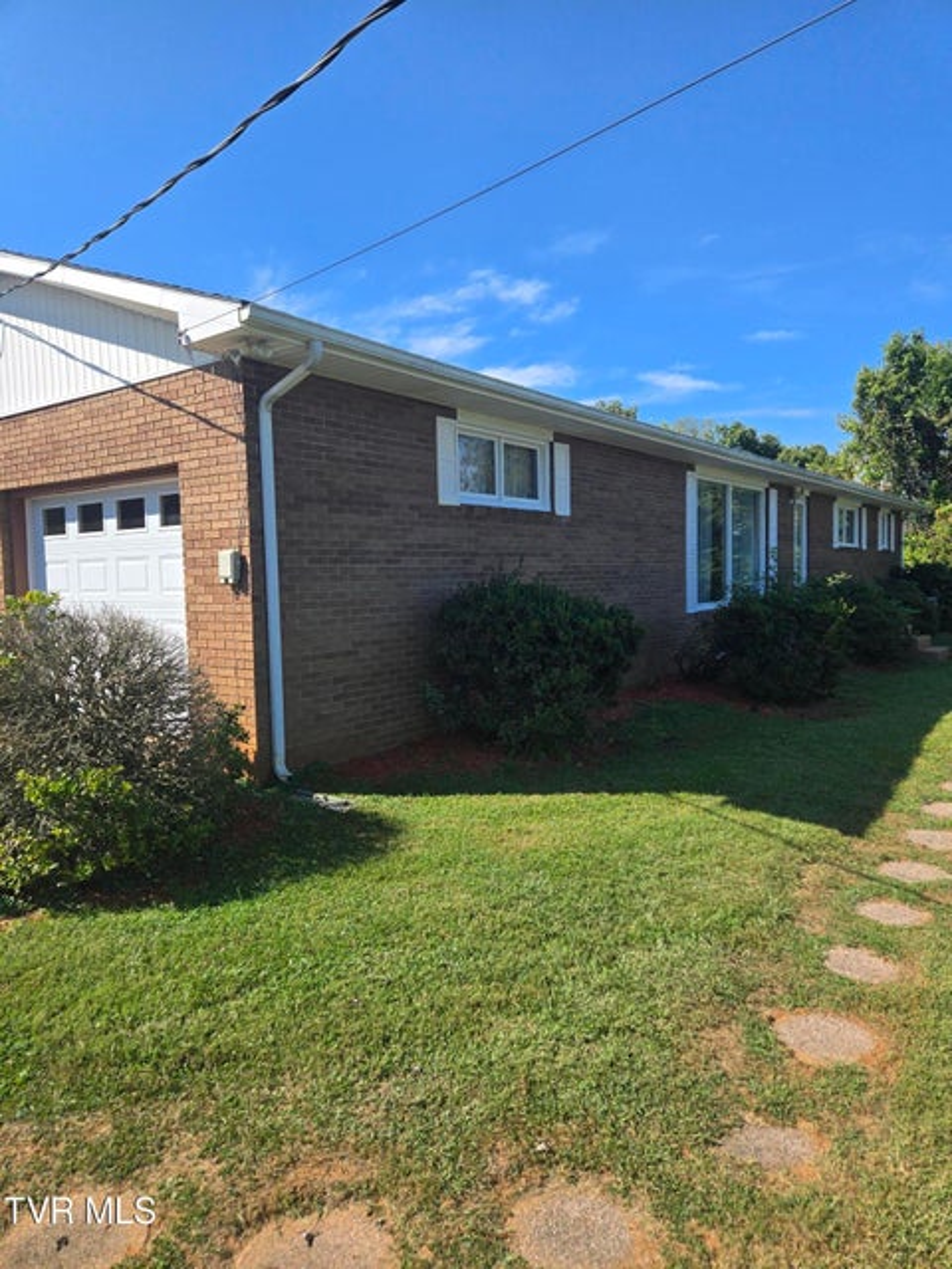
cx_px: 476
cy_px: 634
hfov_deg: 58.9
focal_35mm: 23
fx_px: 843
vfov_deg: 73.9
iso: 25
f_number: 1.8
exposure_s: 1/1151
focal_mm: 5.4
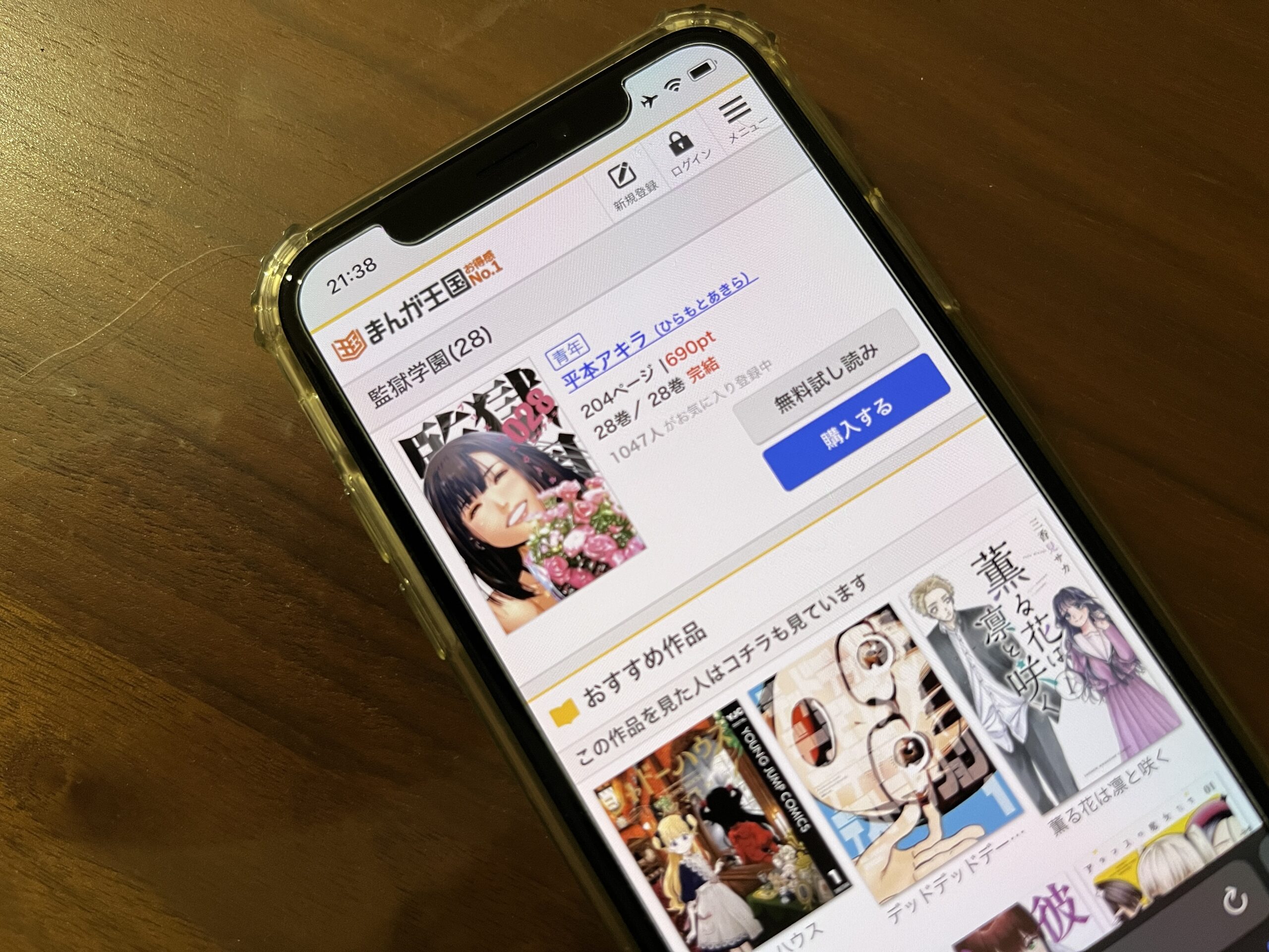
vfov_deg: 53.1
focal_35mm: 26
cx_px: 634
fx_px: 953
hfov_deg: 67.3
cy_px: 476
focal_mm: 5.1
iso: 160
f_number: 1.6
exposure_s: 1/60
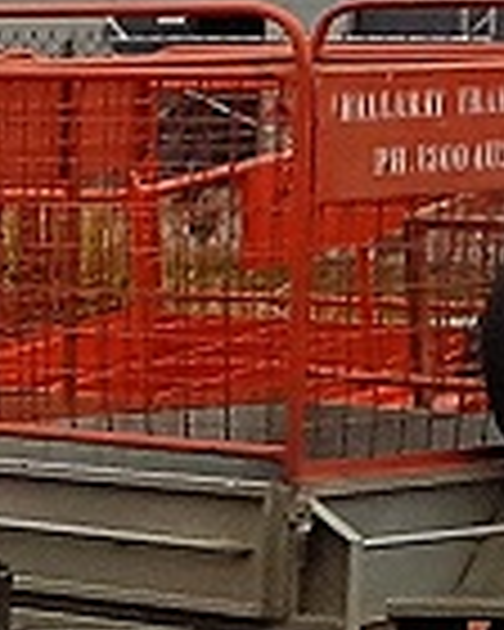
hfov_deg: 5.3
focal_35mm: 220
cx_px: -2115
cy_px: 360
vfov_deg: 8.8
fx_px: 4102
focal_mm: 4.2
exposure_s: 1/2456
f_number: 1.7
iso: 40
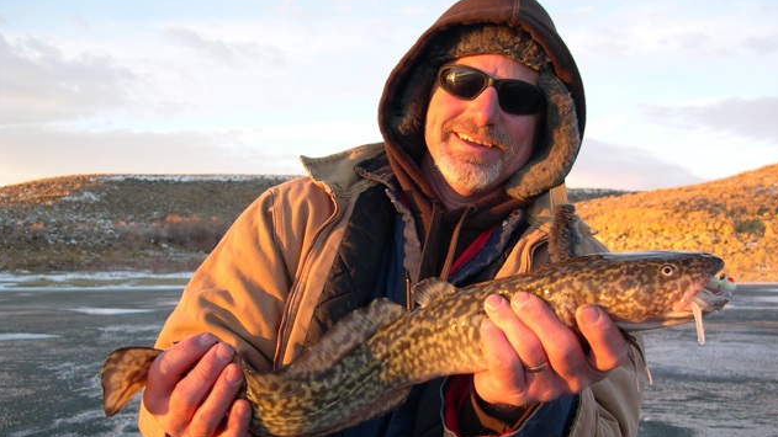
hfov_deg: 48.4
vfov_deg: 28.3
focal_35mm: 42
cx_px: 391
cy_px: 262
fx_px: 866
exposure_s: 1/60.3
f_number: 2.8
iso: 100
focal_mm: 8
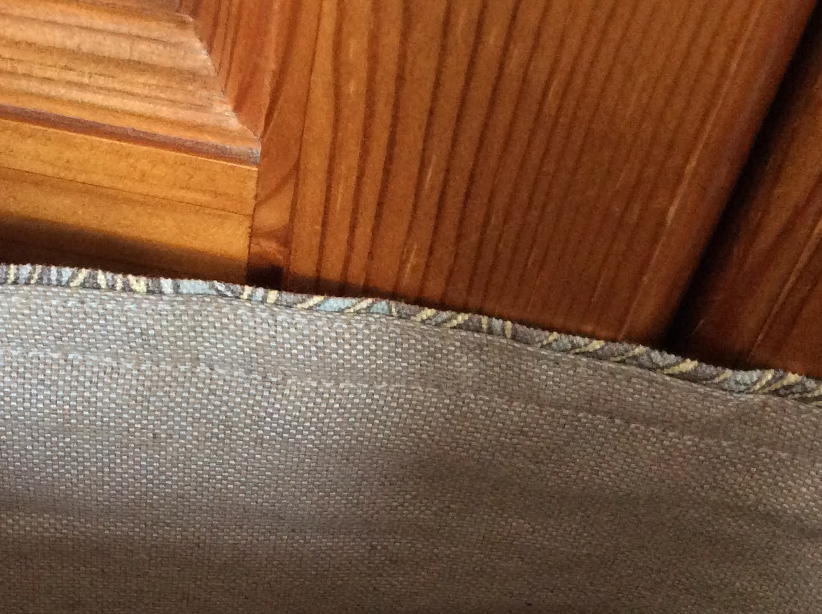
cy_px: 413
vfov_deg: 22.1
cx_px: 201
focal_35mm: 66
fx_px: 1565
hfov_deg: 29.0
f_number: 2.4
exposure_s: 1/25
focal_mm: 3.3
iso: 200
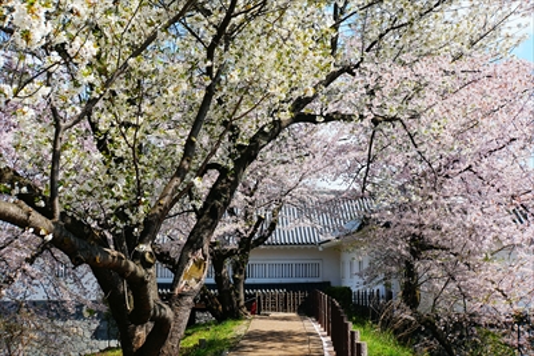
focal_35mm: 54
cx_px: 267
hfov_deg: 36.6
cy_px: 178
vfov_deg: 24.9
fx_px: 808
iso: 100
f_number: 8
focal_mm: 36.3
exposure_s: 1/200
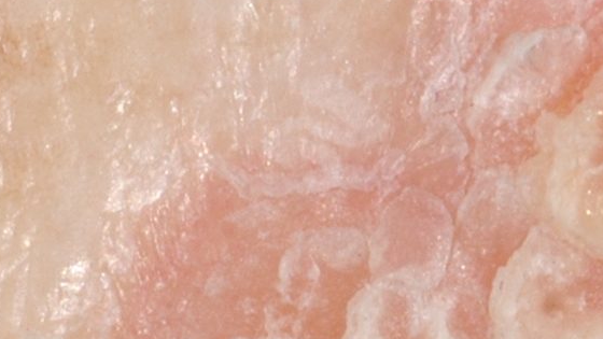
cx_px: 664
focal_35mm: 886
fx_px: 14163
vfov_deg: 1.4
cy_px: 339
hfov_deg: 2.4
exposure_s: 1/500
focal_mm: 105
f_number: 32
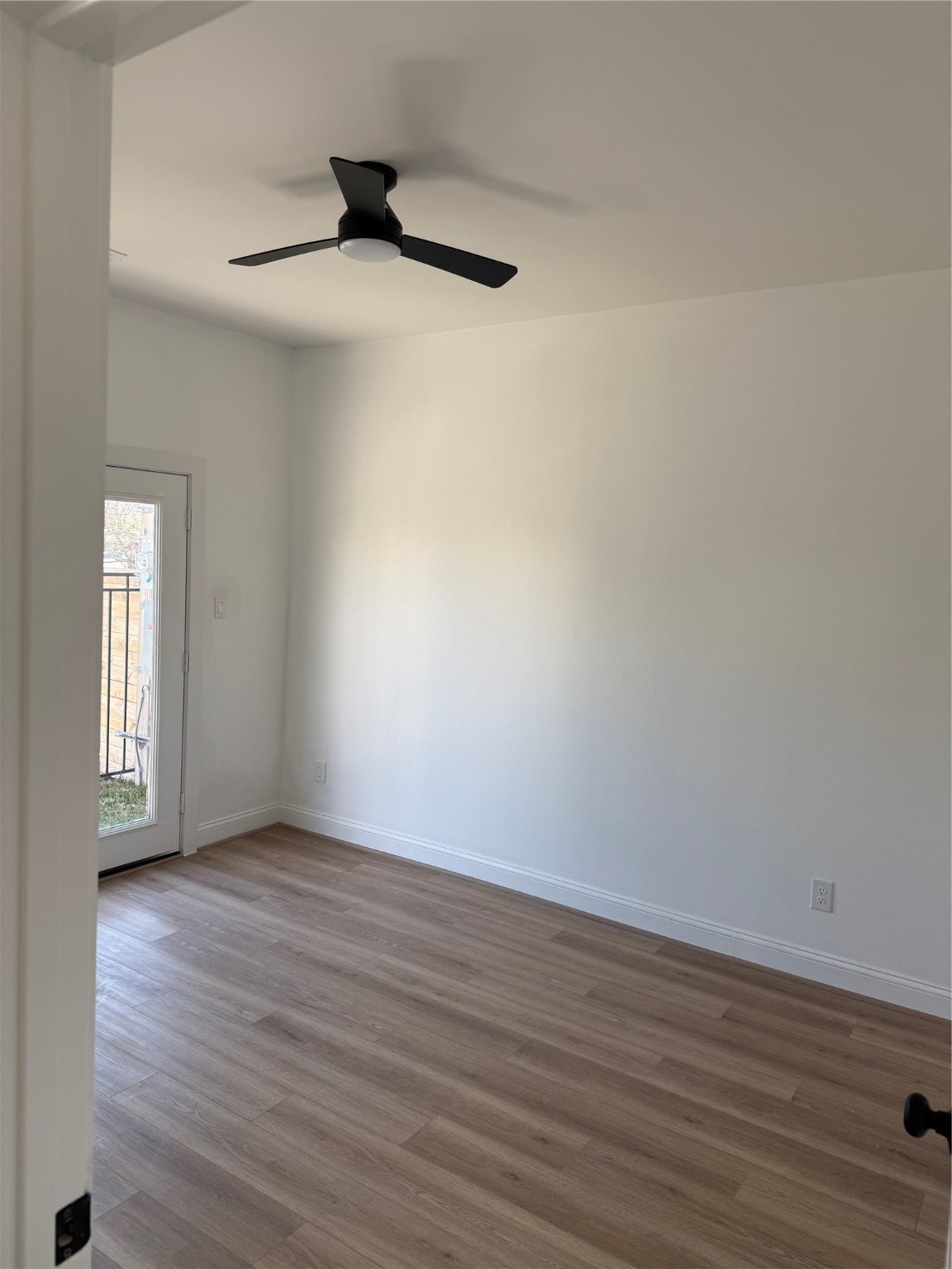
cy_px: 634
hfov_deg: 56.8
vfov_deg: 71.6
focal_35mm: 24
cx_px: 476
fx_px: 880
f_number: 1.78
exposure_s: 1/260
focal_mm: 6.76
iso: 64
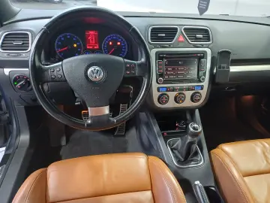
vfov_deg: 54.9
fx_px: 195
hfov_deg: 69.4
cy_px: 102
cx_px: 135
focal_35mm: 25
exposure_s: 1/33.3
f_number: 1.8
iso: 400
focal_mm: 4.65
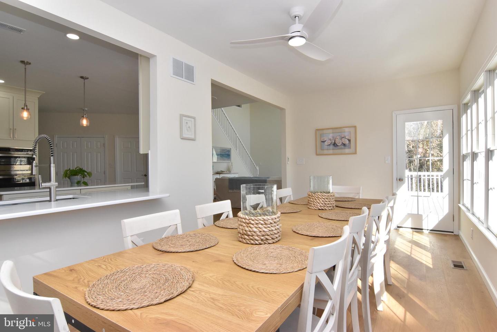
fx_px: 249
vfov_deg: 67.5
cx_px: 248
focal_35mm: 18
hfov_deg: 90.0
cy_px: 166
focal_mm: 12
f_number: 18
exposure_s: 1/100
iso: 800
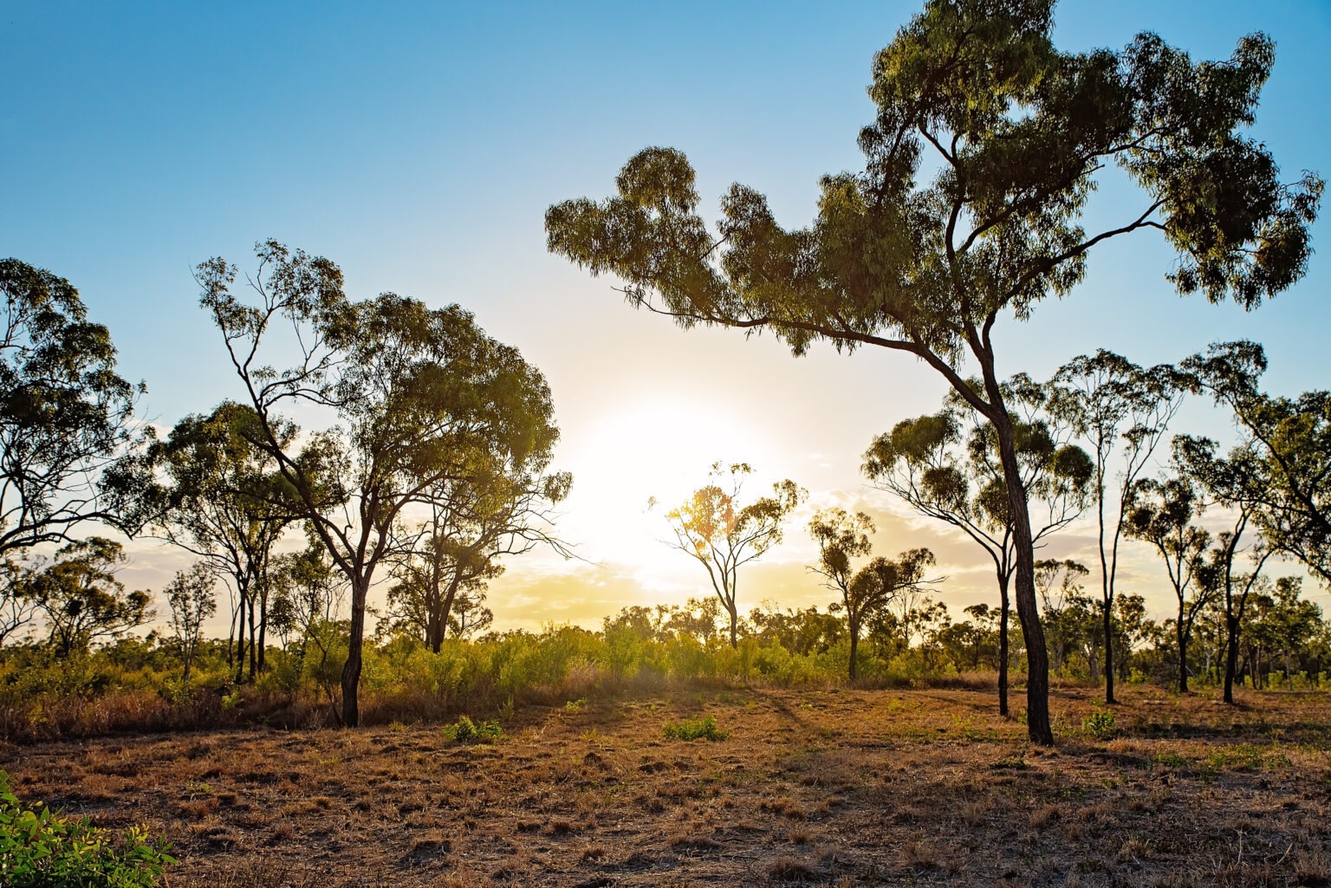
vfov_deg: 41.1
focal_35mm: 32
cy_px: 444
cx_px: 666
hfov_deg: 58.7
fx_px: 1183
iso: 400
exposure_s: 1/4000
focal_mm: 32
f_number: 4.5
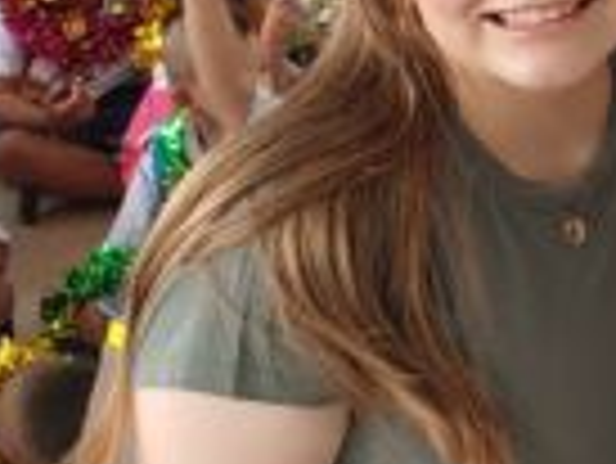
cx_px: 967
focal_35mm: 146
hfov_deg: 12.7
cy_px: -131
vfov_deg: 10.0
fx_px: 2600
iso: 50
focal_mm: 4.23
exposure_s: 1/131
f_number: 1.5
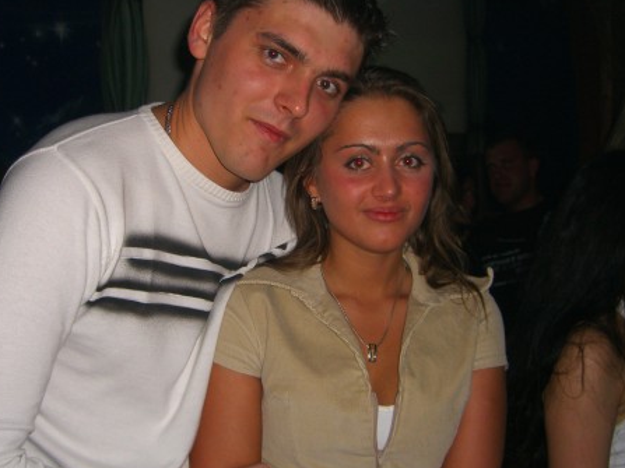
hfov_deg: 37.5
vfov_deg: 28.5
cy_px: 214
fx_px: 921
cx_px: 288
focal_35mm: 51
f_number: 2.8
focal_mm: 7.9
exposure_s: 1/60
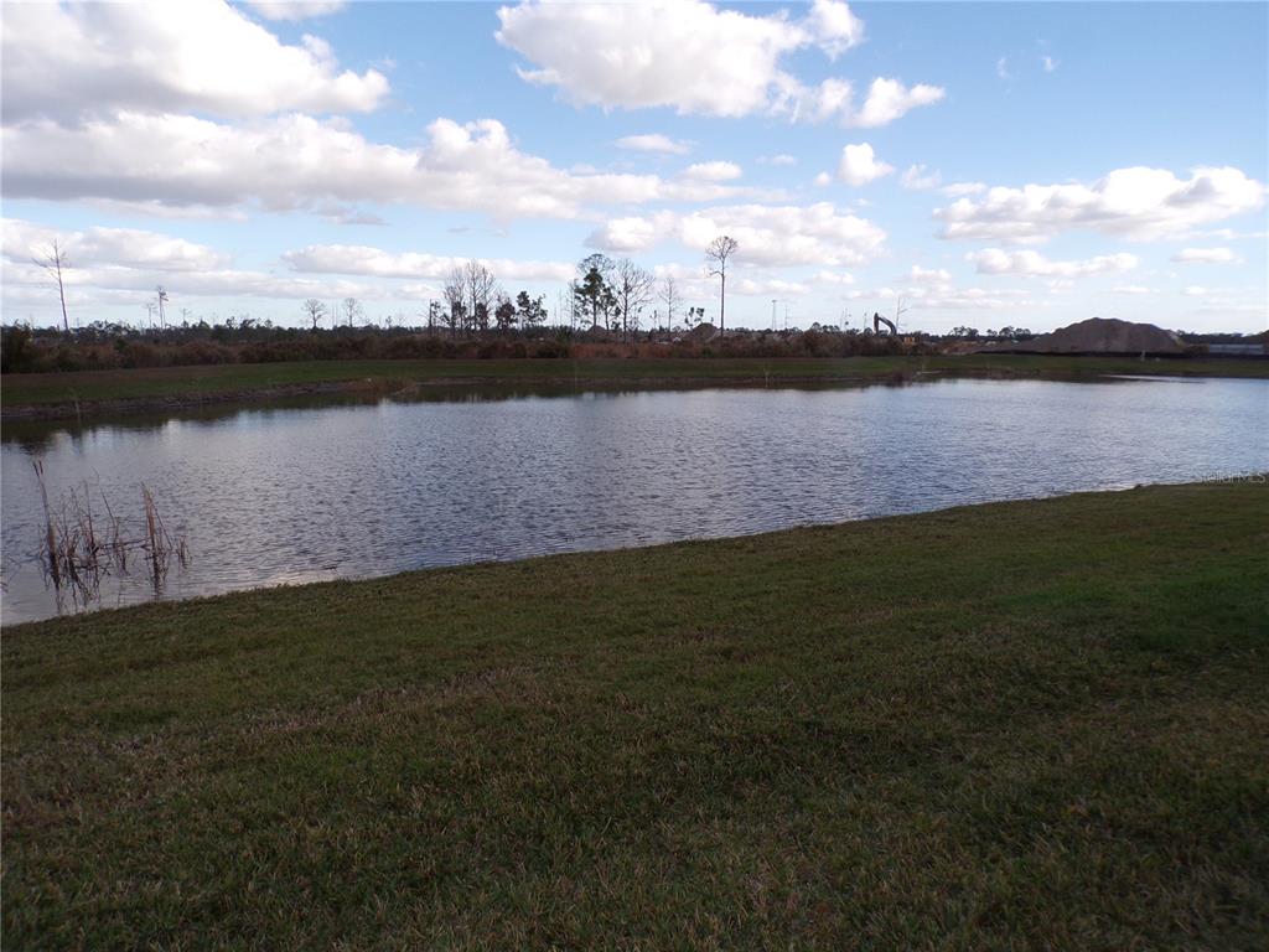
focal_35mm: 24
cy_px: 476
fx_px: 880
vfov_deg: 56.8
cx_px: 634
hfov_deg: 71.6
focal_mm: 4.3
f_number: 5.8
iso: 80
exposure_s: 1/200
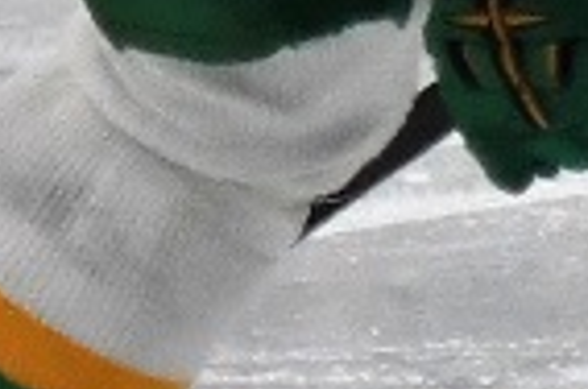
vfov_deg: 1.3
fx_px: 16525
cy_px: -333
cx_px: 1783
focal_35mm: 1014
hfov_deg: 2.0
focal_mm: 90
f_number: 2.8
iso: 4000
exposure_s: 1/1000
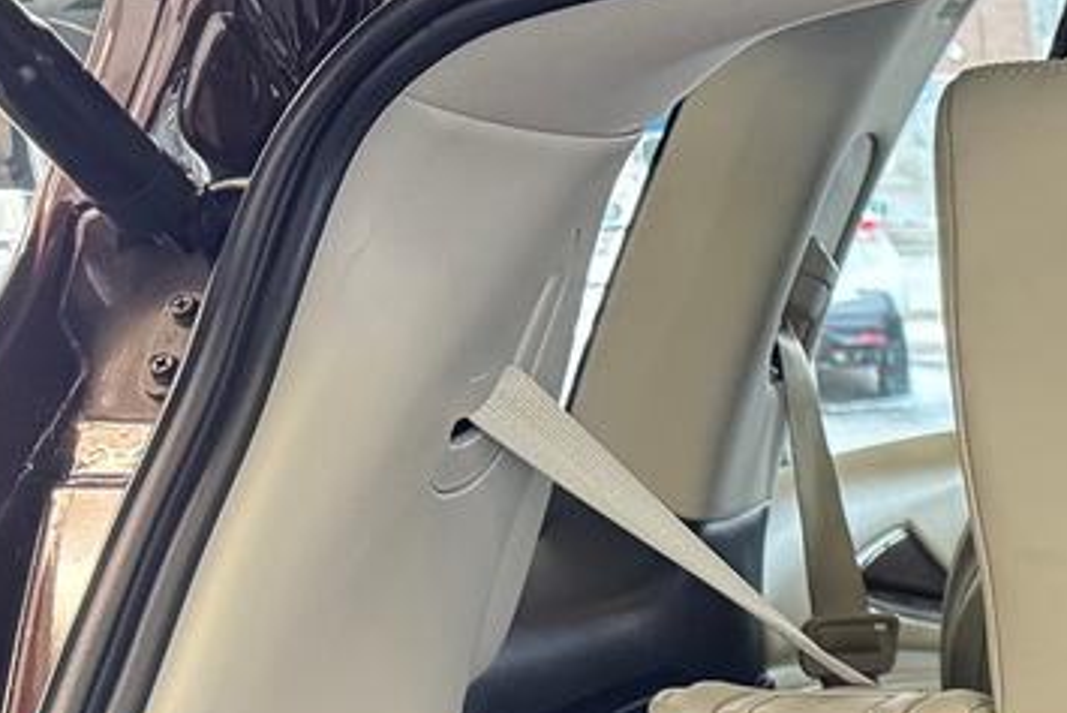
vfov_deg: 13.9
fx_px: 2668
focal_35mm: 90
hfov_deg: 18.7
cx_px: 1788
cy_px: 1191
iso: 640
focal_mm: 6.76
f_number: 1.78
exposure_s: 1/60
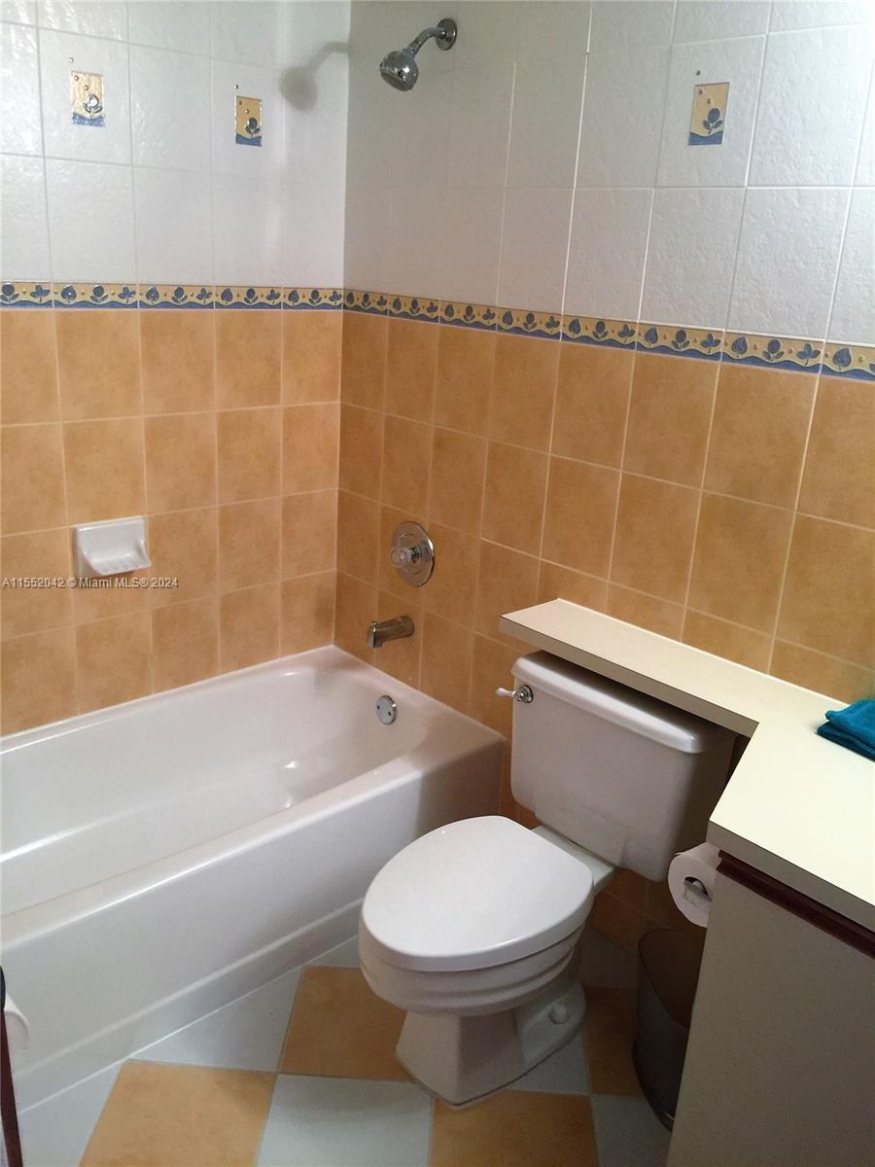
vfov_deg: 61.7
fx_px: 977
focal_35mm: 29
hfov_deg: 48.2
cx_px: 438
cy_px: 584
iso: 64
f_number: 2.2
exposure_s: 1/15
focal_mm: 4.15
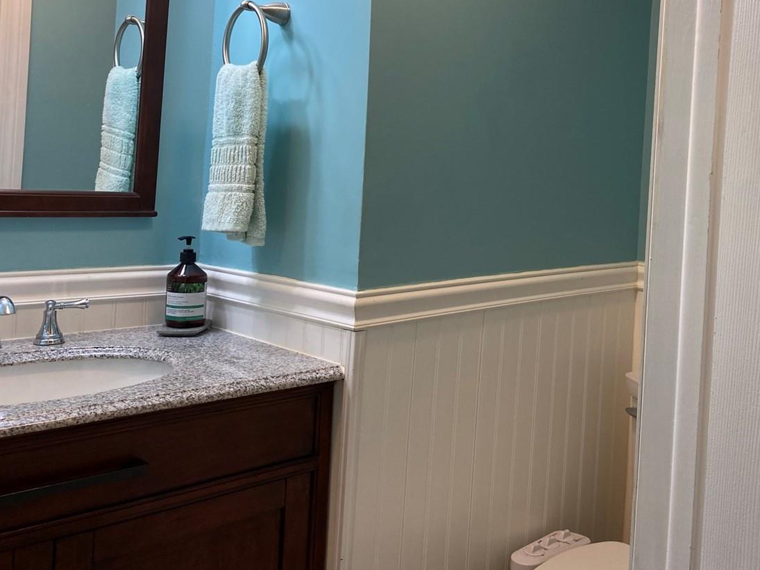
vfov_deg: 37.2
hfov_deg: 47.7
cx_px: 539
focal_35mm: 38
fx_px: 834
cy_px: 181
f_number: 1.8
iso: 100
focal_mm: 4.25
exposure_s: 1/120
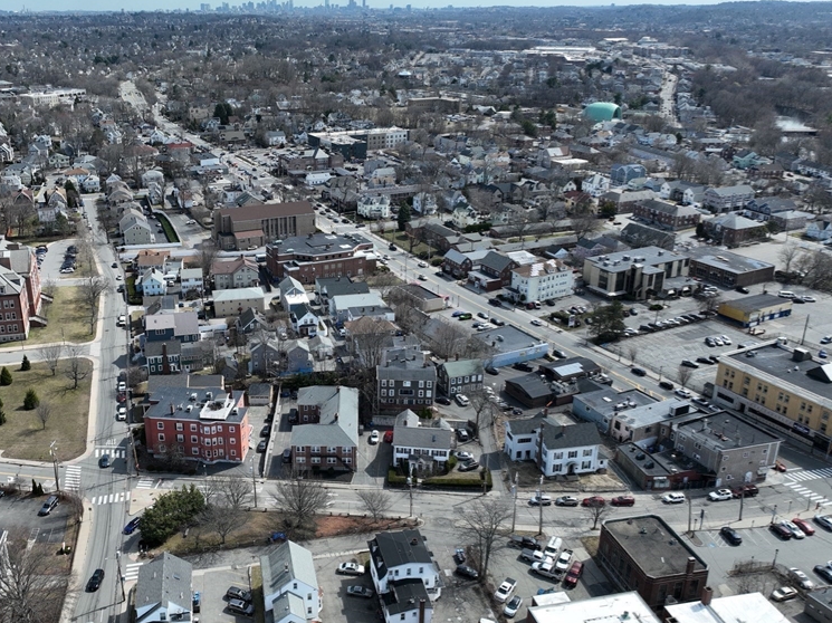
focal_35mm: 33
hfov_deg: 55.0
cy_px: 306
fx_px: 793
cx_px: 332
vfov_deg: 42.9
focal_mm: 12.29
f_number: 2.8
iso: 120
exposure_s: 1/2000
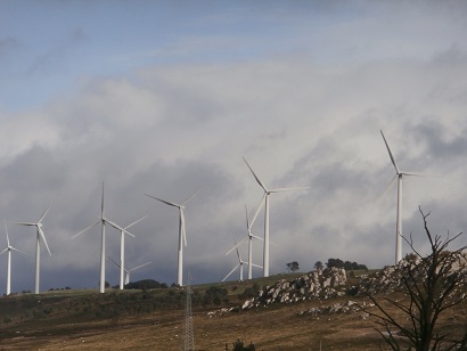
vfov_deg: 6.2
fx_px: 3240
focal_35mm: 240
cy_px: 176
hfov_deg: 8.2
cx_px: 234
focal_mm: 42
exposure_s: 1/1000
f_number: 5.8
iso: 100
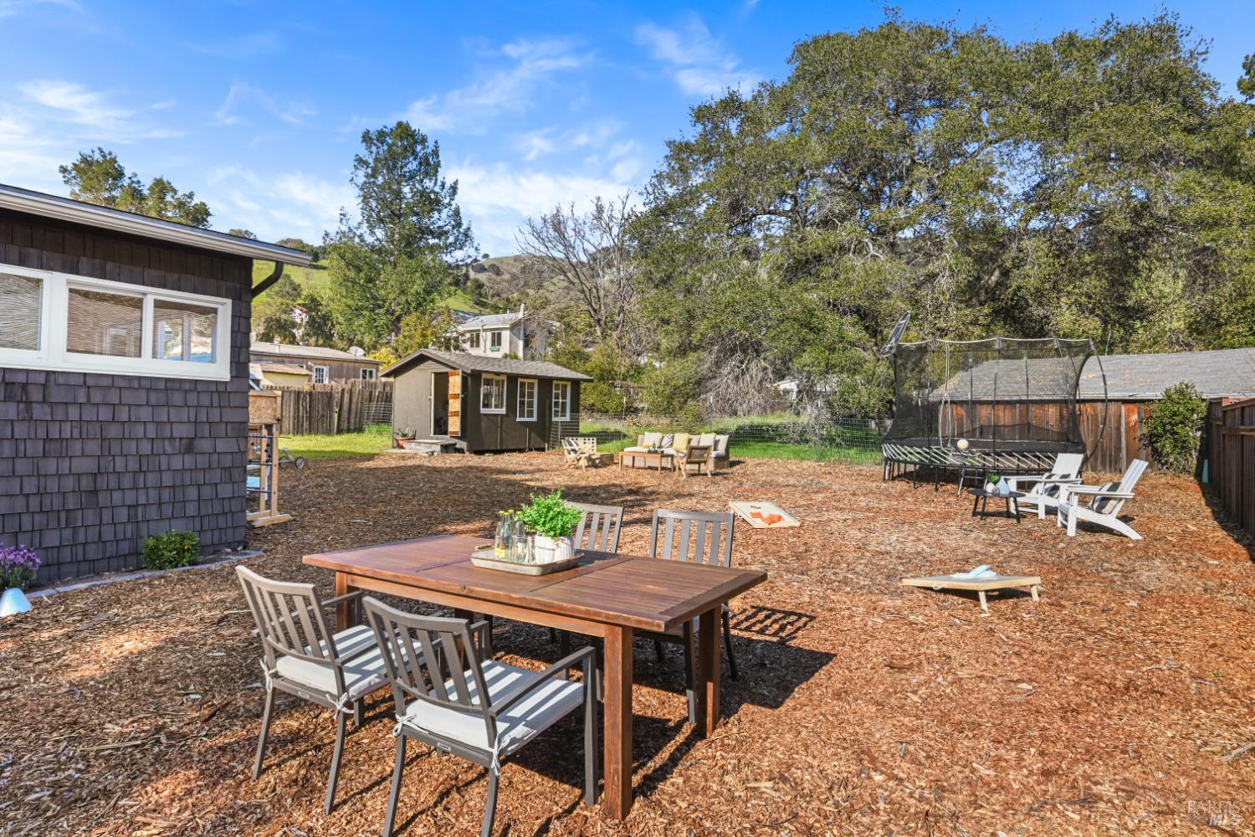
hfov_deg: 82.6
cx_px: 628
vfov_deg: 60.7
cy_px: 418
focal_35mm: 20
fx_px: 715
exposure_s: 1/100
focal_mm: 20.5
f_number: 13
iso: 800
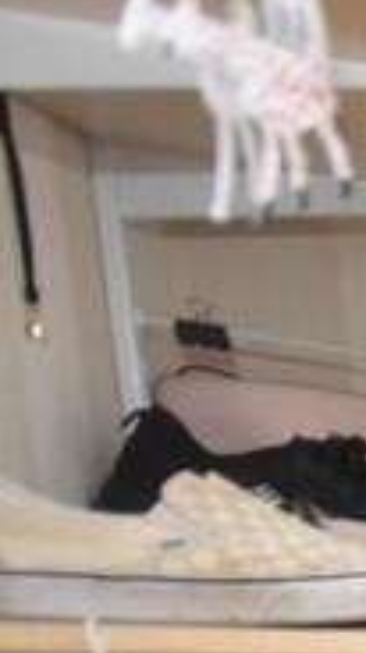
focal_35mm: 105
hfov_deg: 6.6
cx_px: 1759
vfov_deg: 18.0
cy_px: 1010
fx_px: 1818
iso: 1250
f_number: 4.5
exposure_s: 1/125
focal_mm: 12
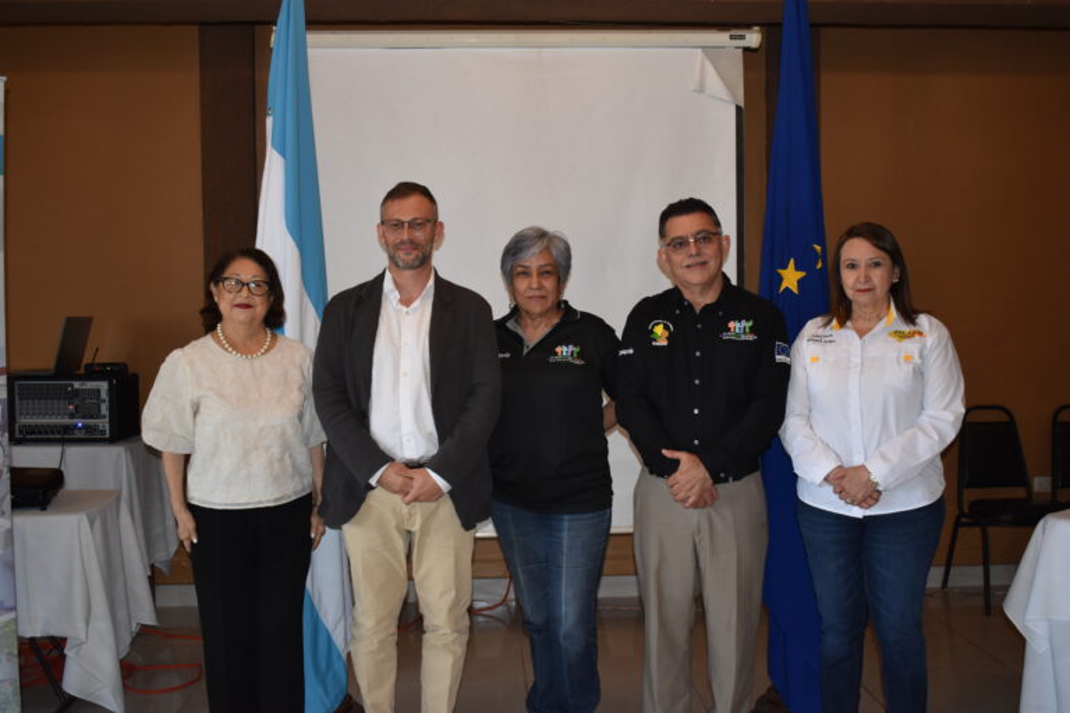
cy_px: 356
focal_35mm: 39
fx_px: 1159
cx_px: 535
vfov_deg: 34.2
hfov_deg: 49.6
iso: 800
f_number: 4
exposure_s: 1/80
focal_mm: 26
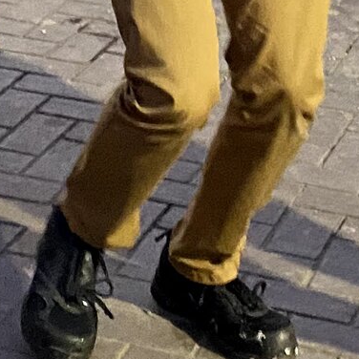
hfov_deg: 11.4
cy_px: -290
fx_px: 1795
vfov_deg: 10.7
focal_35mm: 153
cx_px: 114
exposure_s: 1/30
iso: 640
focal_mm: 4.25
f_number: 1.8
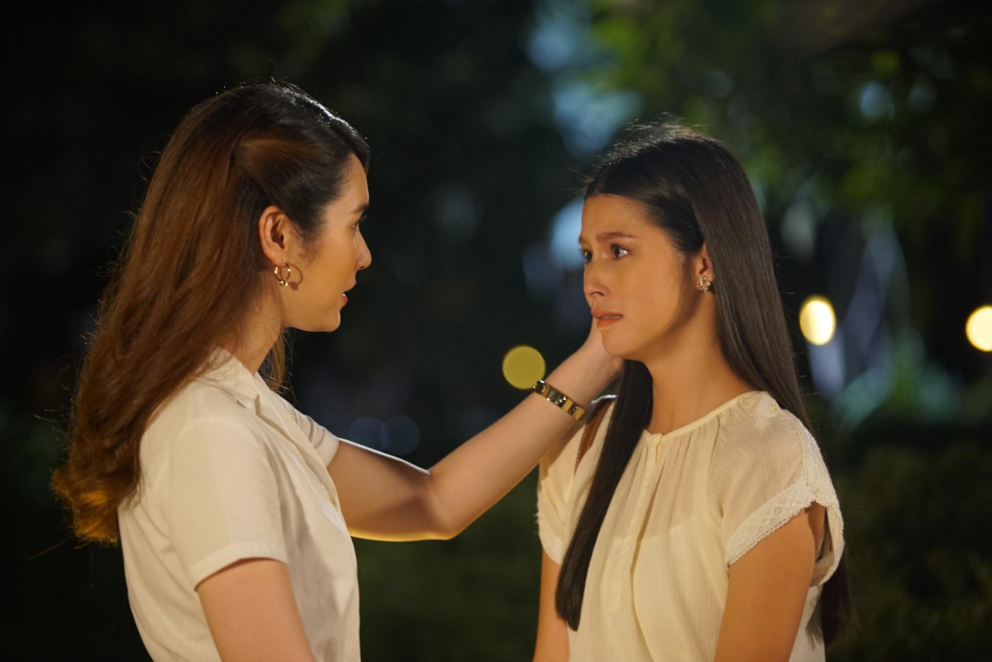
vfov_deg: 10.6
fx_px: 3583
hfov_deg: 15.8
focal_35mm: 130
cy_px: 331
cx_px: 496
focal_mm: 130
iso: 4000
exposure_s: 1/60
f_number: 2.8
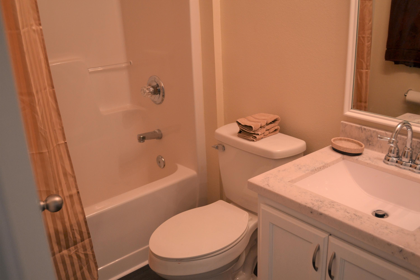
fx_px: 420
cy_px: 140
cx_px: 210
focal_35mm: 36
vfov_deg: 36.9
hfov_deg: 53.1
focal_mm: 24
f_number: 4
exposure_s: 1/60
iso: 560
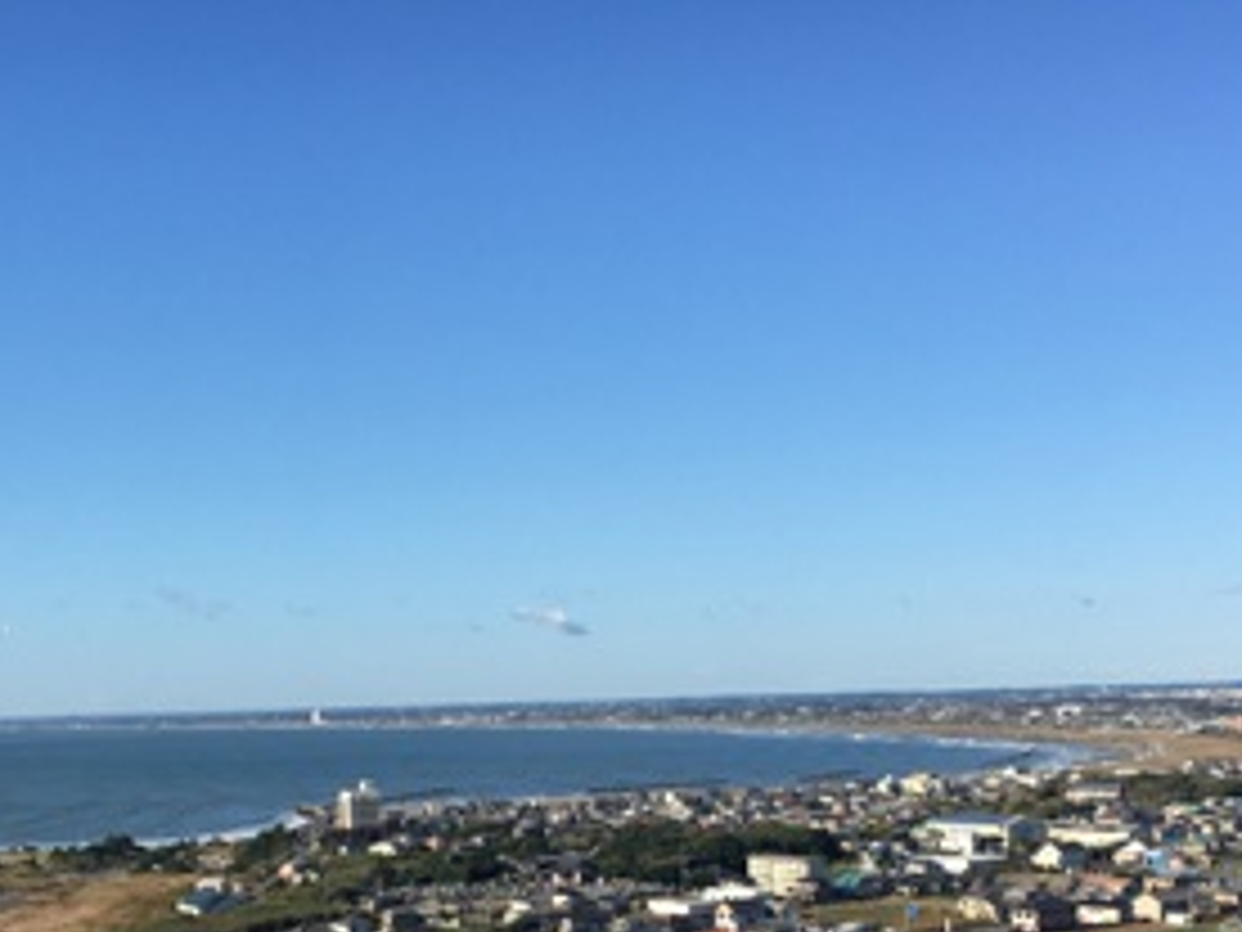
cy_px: 842
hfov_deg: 34.3
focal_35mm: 56
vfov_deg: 25.3
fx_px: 2009
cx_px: 614
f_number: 2.2
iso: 25
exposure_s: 1/1709
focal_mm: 4.15
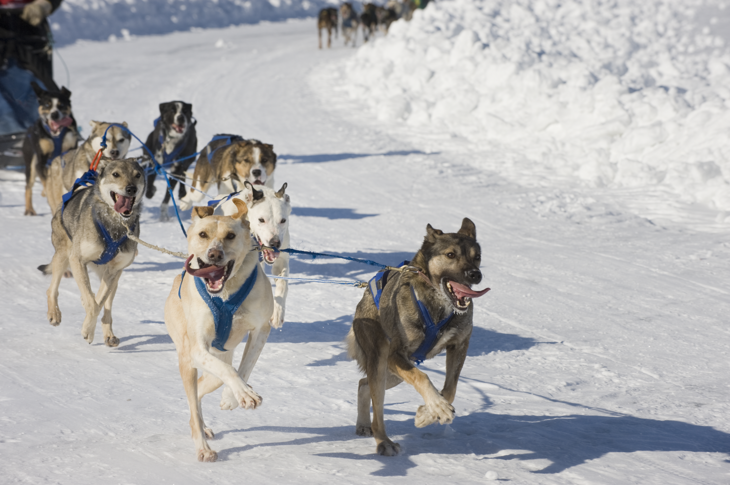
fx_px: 3141
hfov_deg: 13.3
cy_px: 242
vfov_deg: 8.8
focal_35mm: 155
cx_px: 365
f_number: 10
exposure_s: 1/800
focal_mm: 155
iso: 200
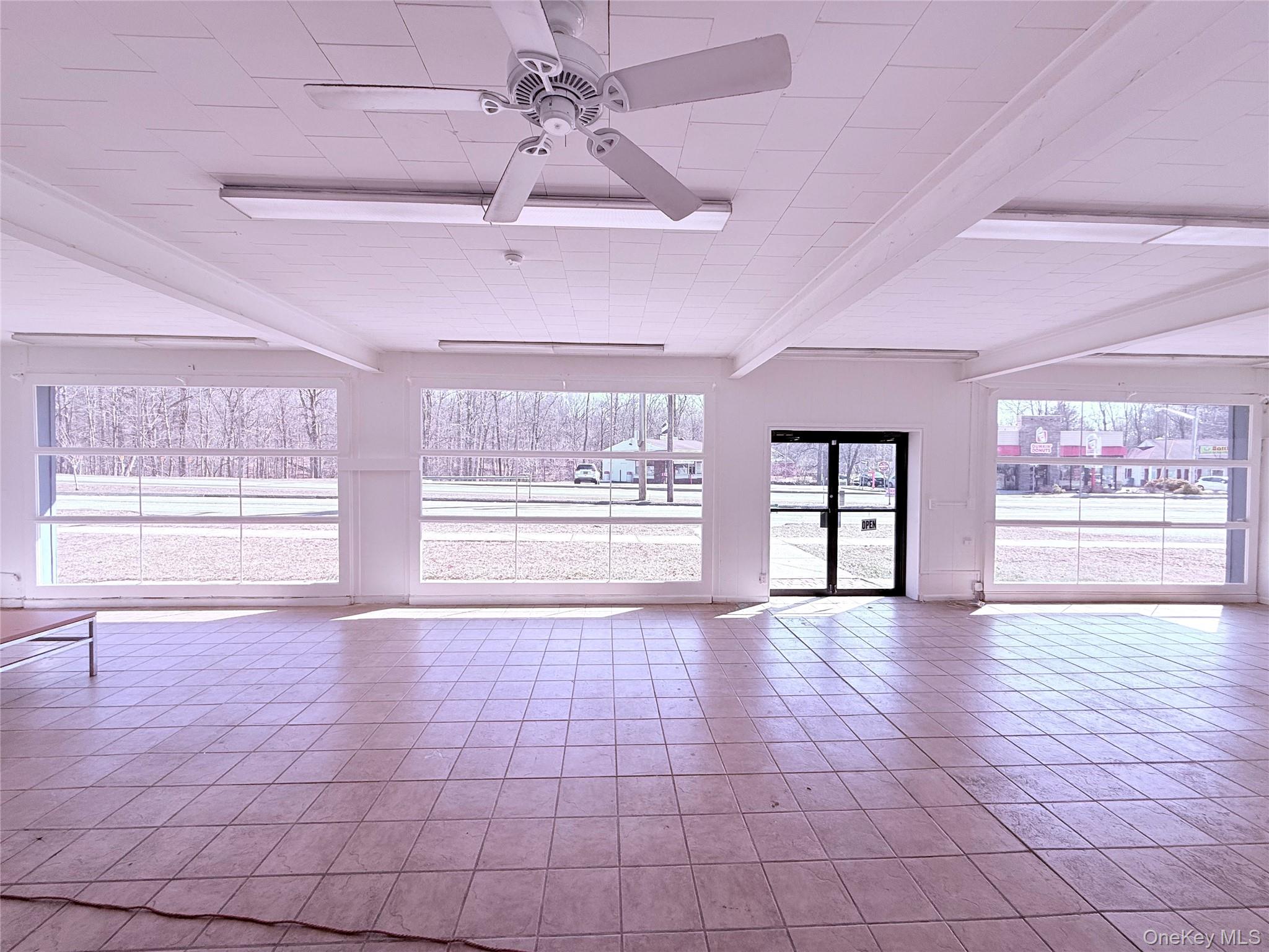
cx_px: 634
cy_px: 476
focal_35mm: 14
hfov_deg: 102.1
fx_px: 513
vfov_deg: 85.7
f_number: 2.2
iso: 50
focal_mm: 2.22
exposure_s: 1/651
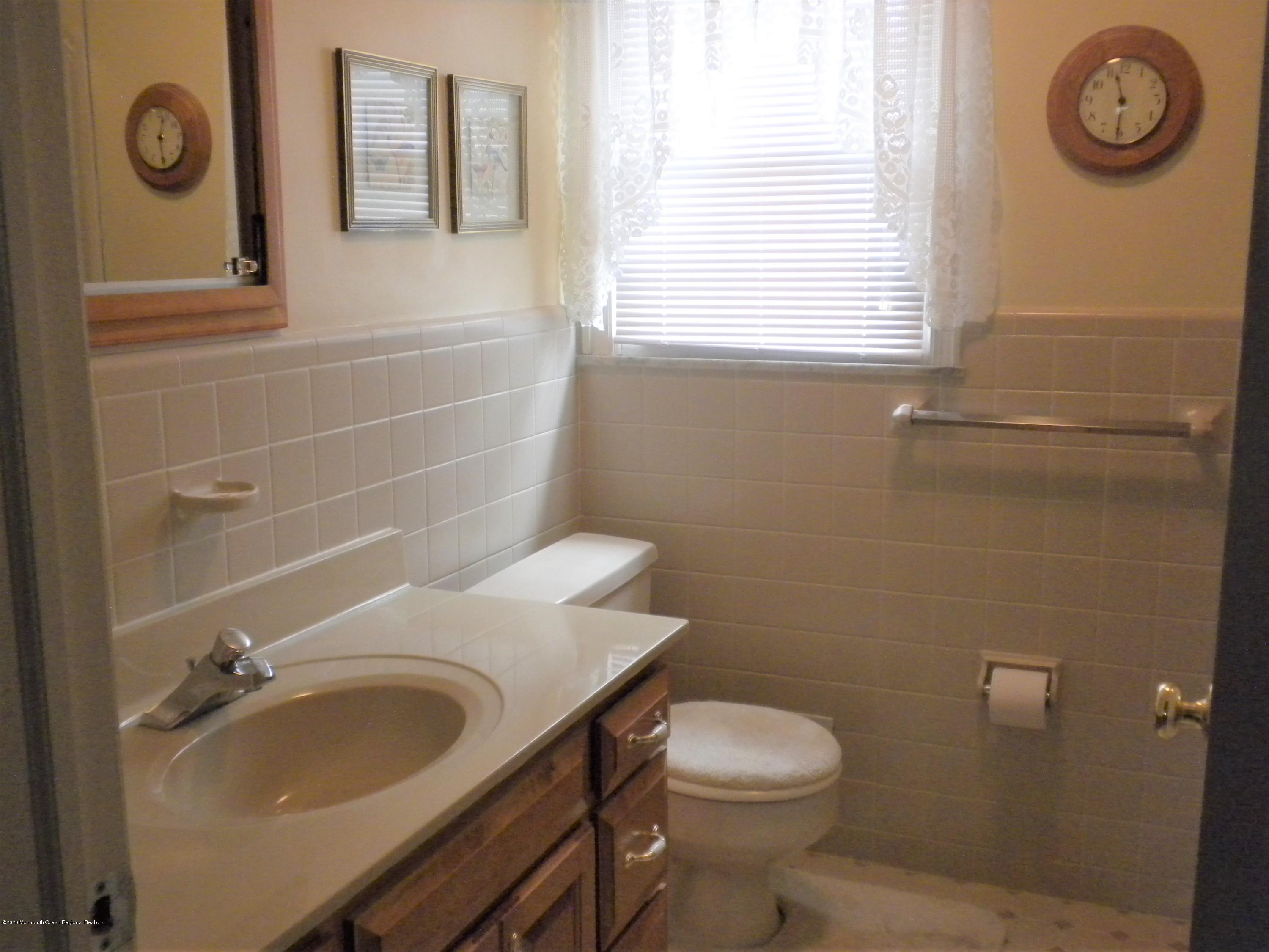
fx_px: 1356
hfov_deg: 50.1
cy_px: 476
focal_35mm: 37
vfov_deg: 38.7
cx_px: 634
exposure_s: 1/66
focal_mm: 6.6
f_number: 3.5
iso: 400
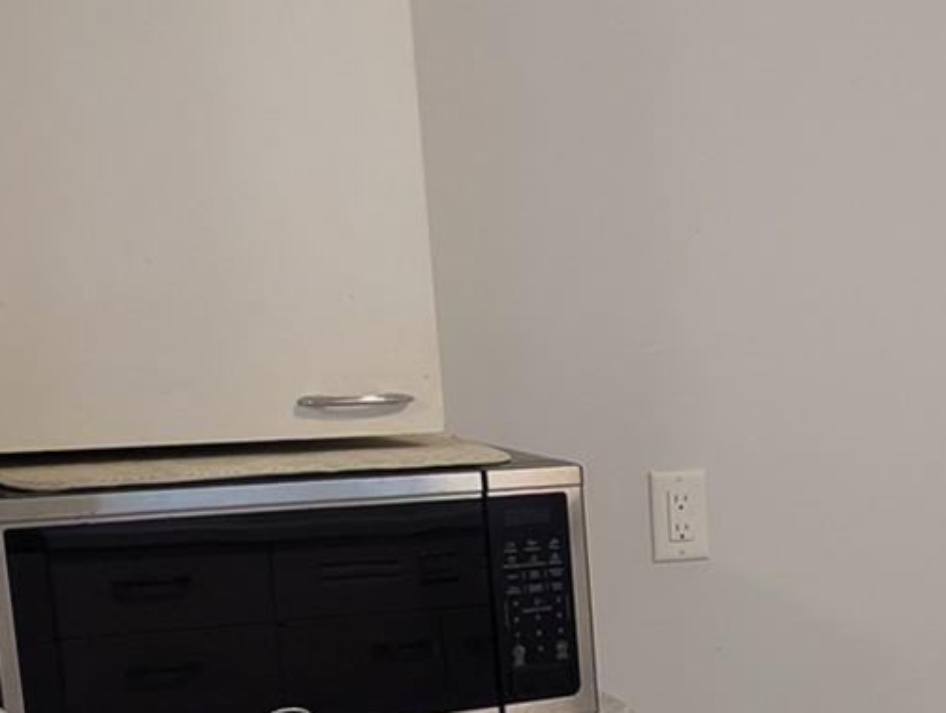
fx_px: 2080
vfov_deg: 19.0
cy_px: 677
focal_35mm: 76
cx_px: 1446
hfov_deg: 21.3
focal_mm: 6.81
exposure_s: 1/24
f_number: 1.85
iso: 70
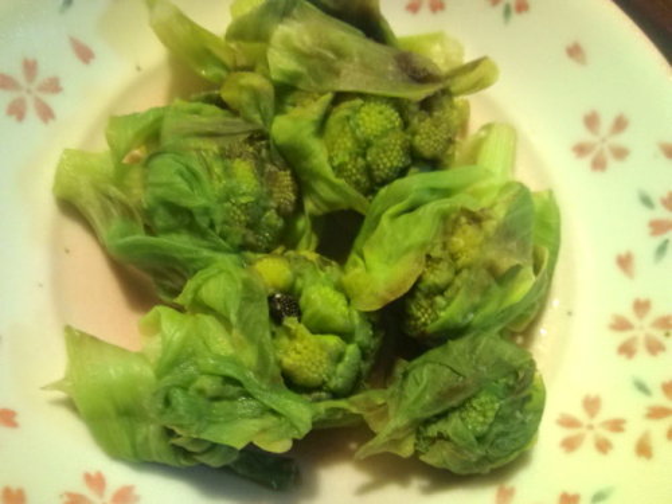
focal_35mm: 32
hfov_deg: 56.8
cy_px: 252
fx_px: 621
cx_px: 336
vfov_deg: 44.2
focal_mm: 3.3
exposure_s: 1/4.25
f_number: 2.8
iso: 102
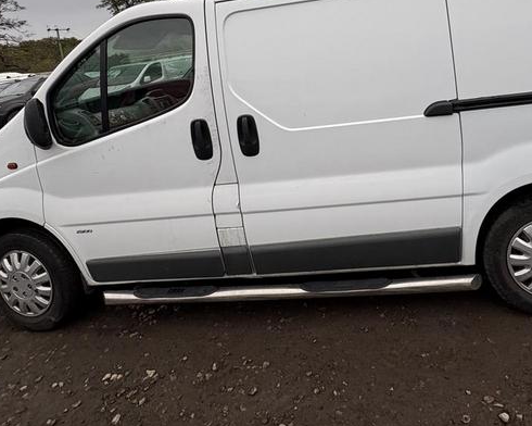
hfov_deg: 66.4
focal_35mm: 25
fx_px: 394
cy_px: 90
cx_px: 351
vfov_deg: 53.3
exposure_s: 1/222
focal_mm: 2.22
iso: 40
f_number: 2.2
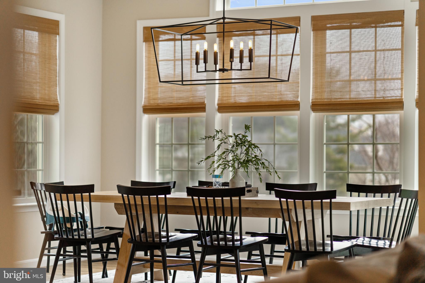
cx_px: 212
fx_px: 1003
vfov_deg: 16.1
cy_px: 142
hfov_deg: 23.9
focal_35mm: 85
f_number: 1.8
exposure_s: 1/800
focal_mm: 85
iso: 320
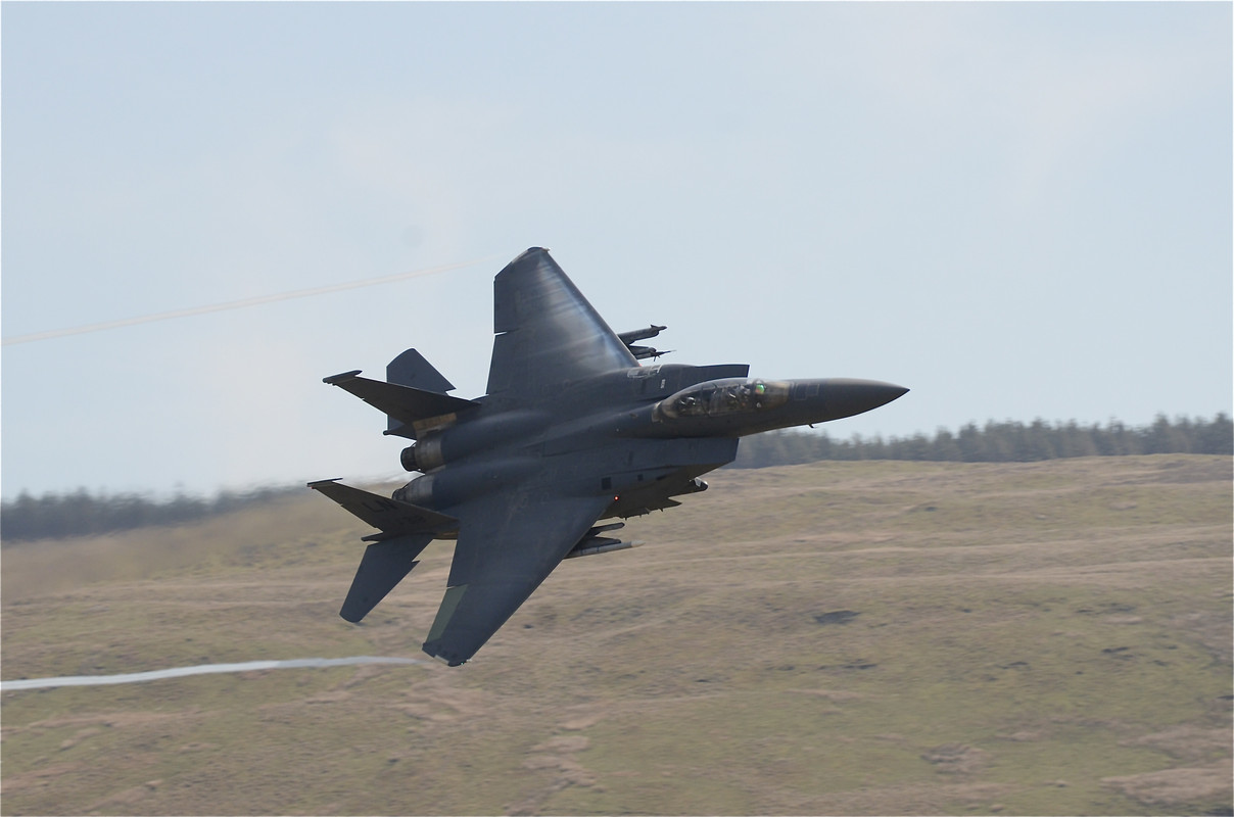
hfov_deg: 8.1
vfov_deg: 5.4
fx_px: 8722
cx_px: 617
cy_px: 408
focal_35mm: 255
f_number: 8
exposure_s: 1/1250
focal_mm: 170
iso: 1000
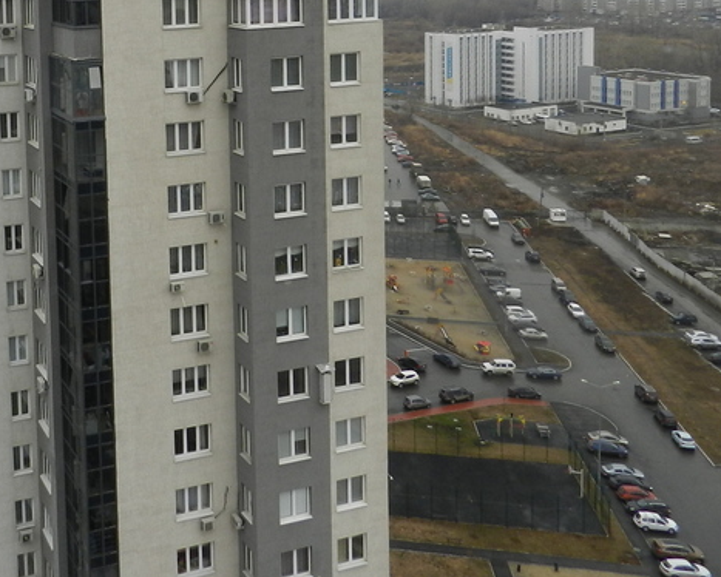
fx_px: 982
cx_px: 75
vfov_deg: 30.9
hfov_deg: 37.7
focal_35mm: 46
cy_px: 29
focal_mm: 4
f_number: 3.4
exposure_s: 1/500
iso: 160
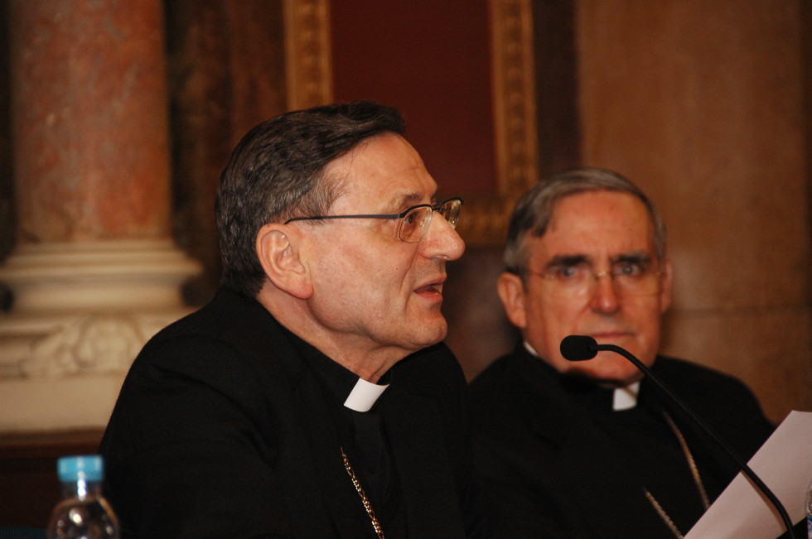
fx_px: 6759
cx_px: 406
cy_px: 270
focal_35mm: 300
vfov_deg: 4.6
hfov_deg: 6.9
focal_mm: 200
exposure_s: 1/60
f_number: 5.6
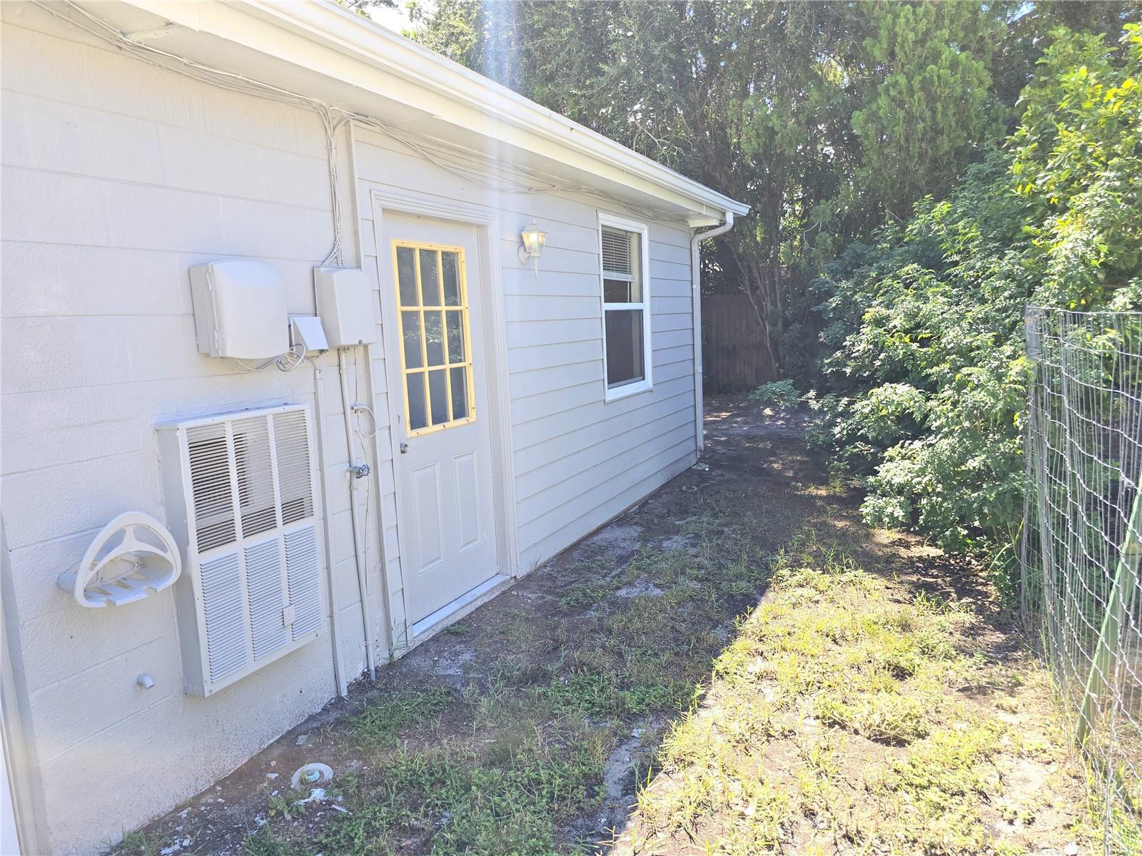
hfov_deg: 73.9
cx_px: 571
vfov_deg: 58.9
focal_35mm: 23
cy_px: 428
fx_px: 759
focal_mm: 6.3
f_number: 1.7
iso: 12
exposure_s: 1/157
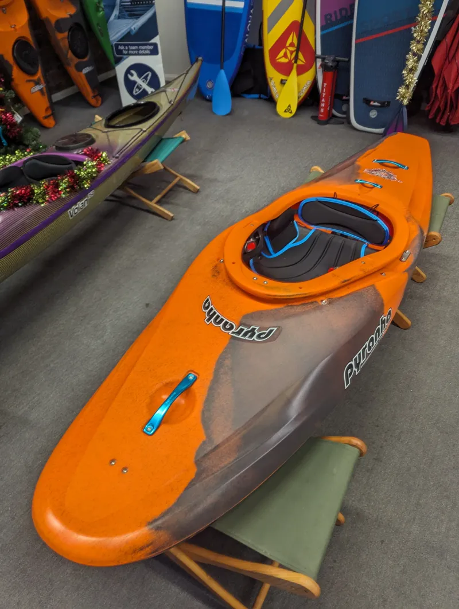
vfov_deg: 71.5
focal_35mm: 24
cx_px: 230
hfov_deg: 57.0
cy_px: 304
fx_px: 423
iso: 233
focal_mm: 6.81
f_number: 1.85
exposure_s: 1/100
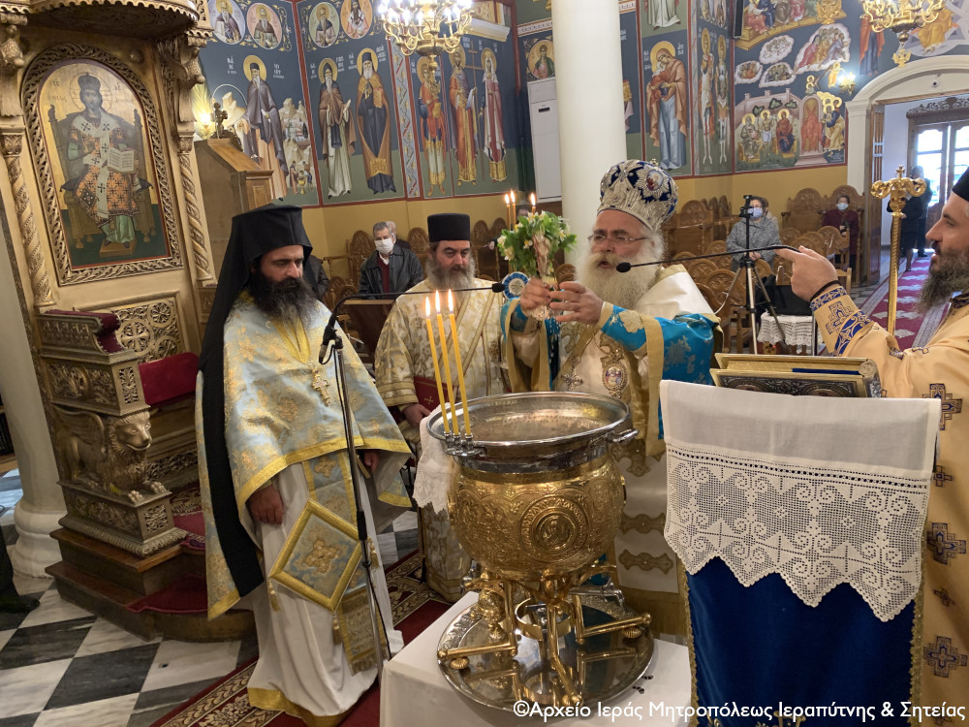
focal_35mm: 26
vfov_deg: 53.1
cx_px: 484
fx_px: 728
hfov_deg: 67.3
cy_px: 364
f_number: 1.8
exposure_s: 1/33
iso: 320
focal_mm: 4.25
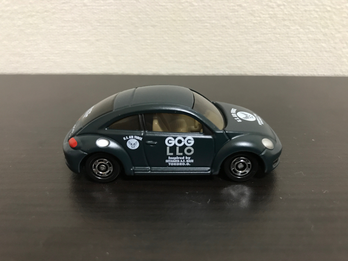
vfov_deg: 49.7
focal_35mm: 28
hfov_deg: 63.4
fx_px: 281
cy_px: 130
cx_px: 174
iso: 80
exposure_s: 1/17
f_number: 1.8
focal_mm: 3.99
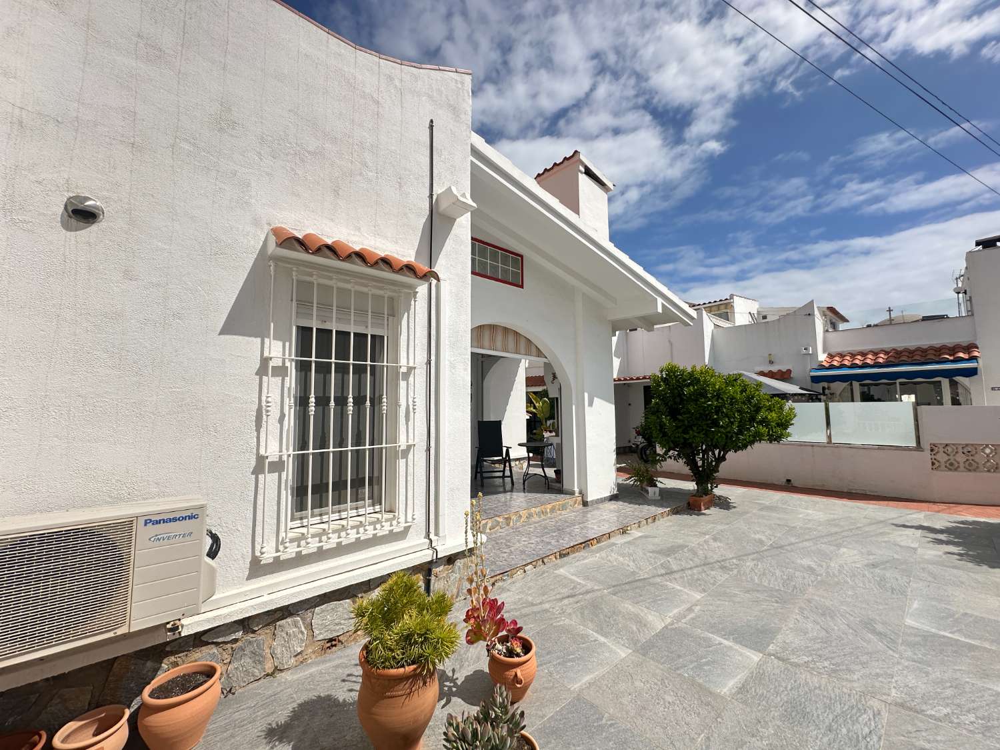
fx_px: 404
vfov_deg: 85.7
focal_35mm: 14
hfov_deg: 102.1
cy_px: 375
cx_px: 500
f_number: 2.2
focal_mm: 2.22
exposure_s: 1/2618
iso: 50
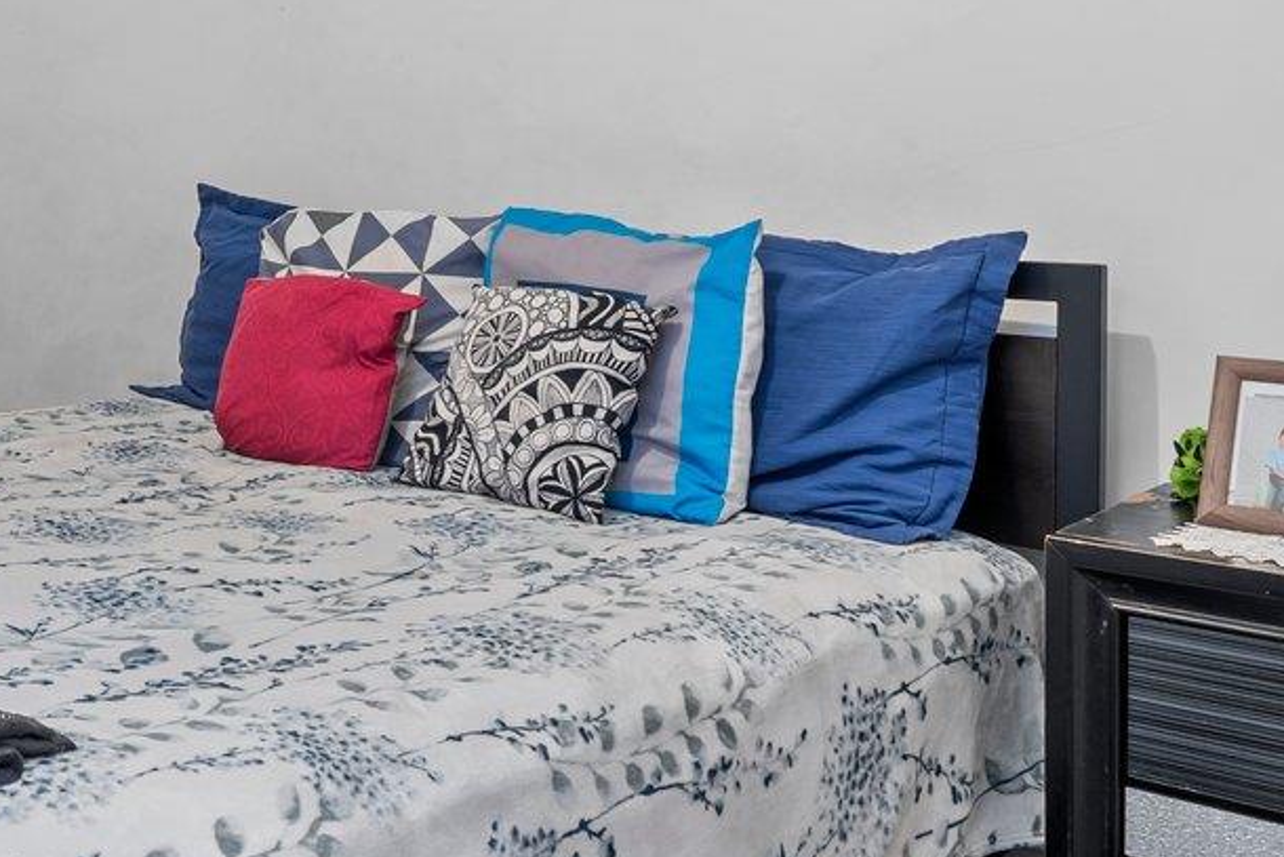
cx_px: 8
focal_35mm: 47
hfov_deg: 37.6
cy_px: 43
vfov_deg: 27.4
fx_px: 1677
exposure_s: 2.5
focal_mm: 14
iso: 400
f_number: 10
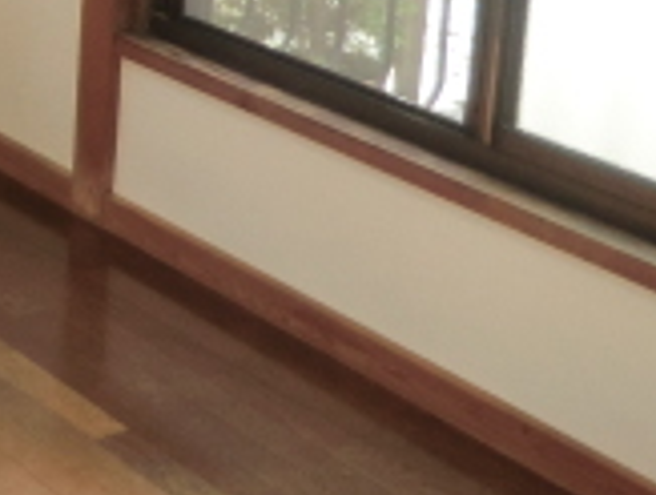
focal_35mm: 94
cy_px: -157
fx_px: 1785
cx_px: -290
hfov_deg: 18.7
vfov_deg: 15.0
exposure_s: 1/60
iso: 125
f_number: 3.2
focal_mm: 4.3
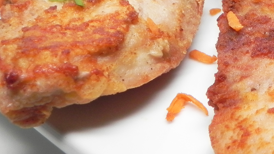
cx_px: 278
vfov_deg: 10.7
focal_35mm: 112
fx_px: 814
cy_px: -20
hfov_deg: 18.6
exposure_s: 1/30
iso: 191
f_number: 3.2
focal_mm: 7.3
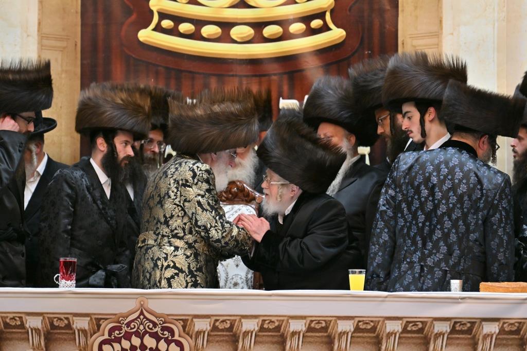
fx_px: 4390
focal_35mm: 300
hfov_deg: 6.9
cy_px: 176
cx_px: 264
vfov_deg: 4.6
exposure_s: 1/250
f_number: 2.8
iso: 320
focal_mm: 200
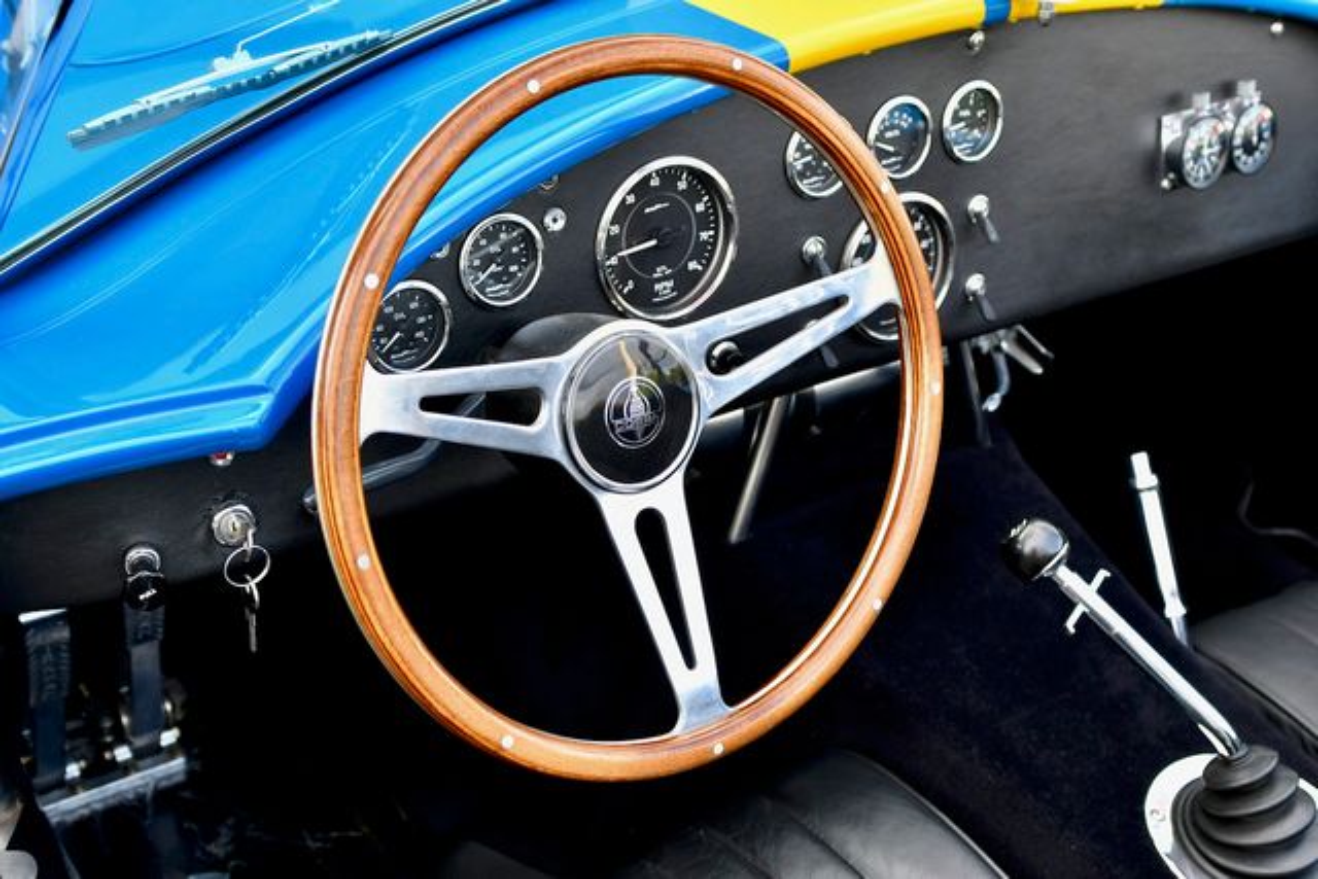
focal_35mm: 46
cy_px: 440
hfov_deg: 42.7
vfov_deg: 29.3
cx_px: 659
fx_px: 1684
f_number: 5
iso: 400
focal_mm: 31
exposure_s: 1/160
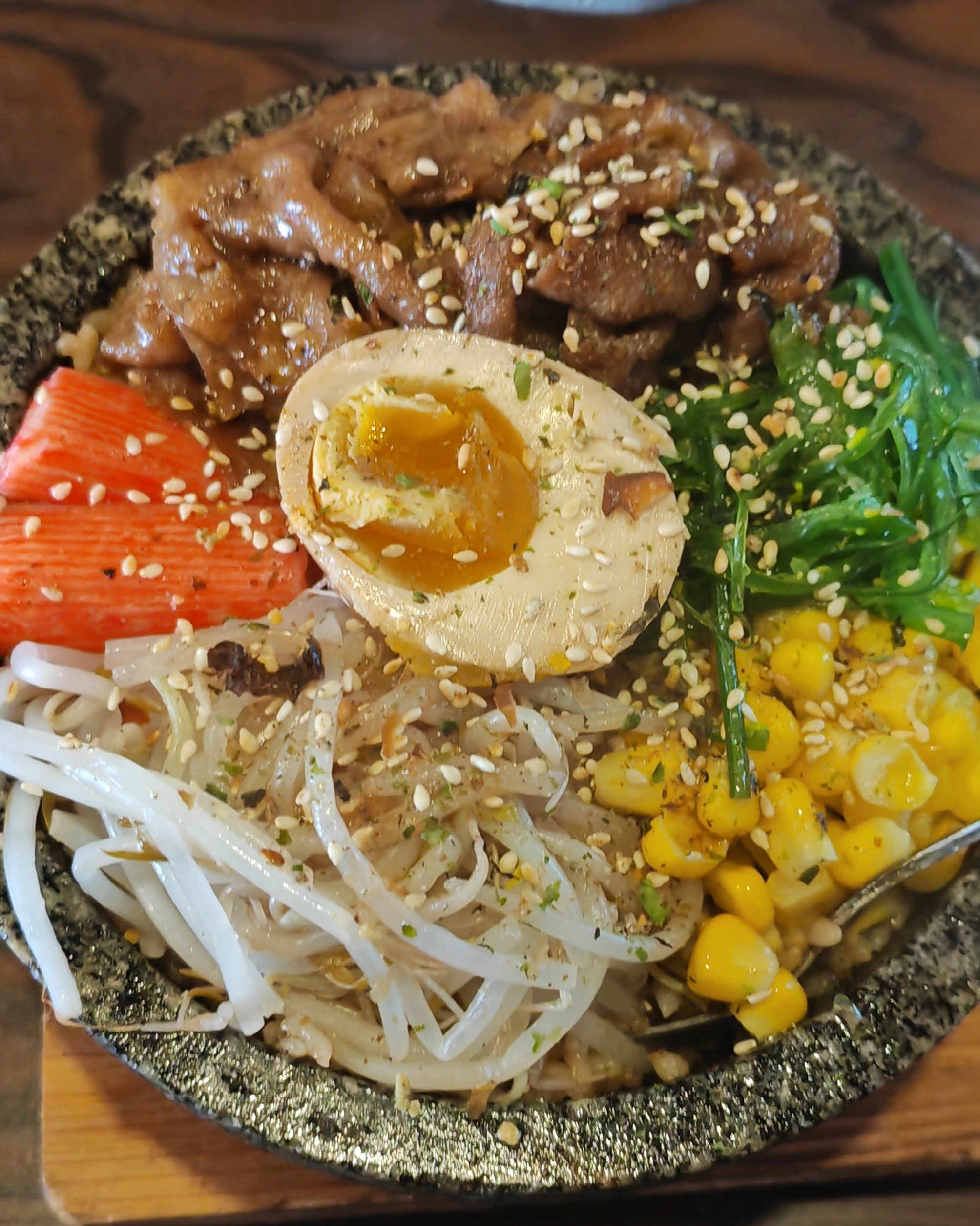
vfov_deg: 36.6
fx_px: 1849
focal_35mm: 51
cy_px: 655
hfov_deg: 29.7
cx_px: 497
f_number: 1.9
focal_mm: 5.52
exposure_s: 1/33
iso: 2000
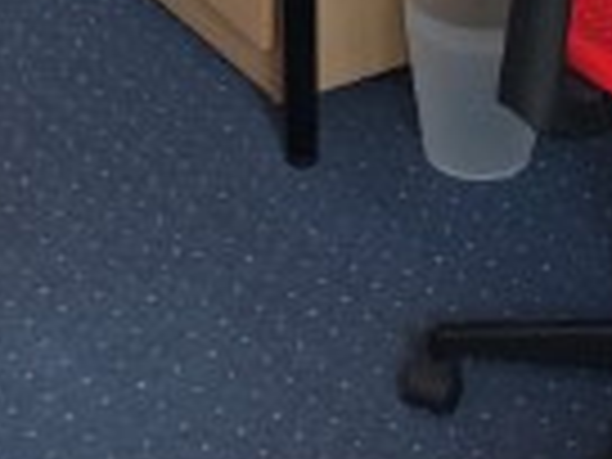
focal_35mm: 132
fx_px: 2334
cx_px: 252
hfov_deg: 14.9
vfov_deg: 11.1
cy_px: 18
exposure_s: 1/33
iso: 32
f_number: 1.8
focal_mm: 3.99
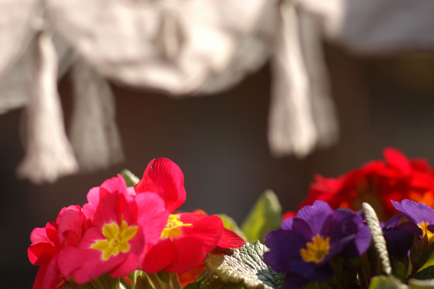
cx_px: 217
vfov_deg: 10.7
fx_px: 1536
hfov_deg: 16.1
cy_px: 144
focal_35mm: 128
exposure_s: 1/1250
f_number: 3.2
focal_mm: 85
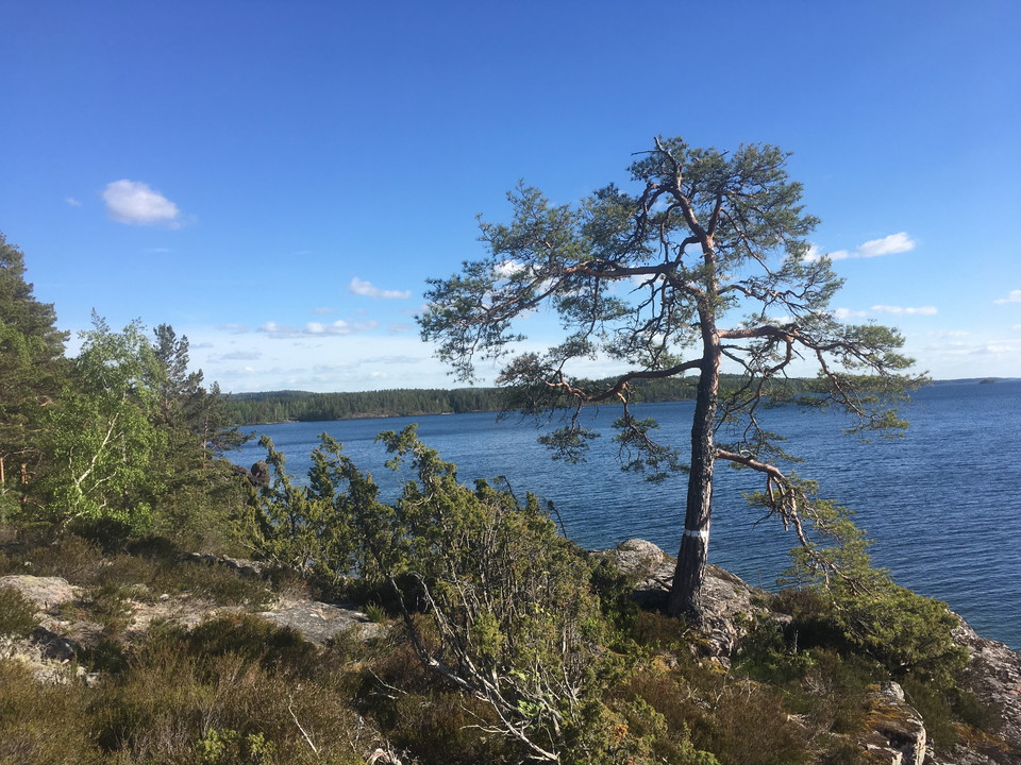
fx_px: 855
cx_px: 510
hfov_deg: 61.7
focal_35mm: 29
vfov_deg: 48.2
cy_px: 382
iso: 25
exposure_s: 1/1221
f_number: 2.2
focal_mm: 4.15
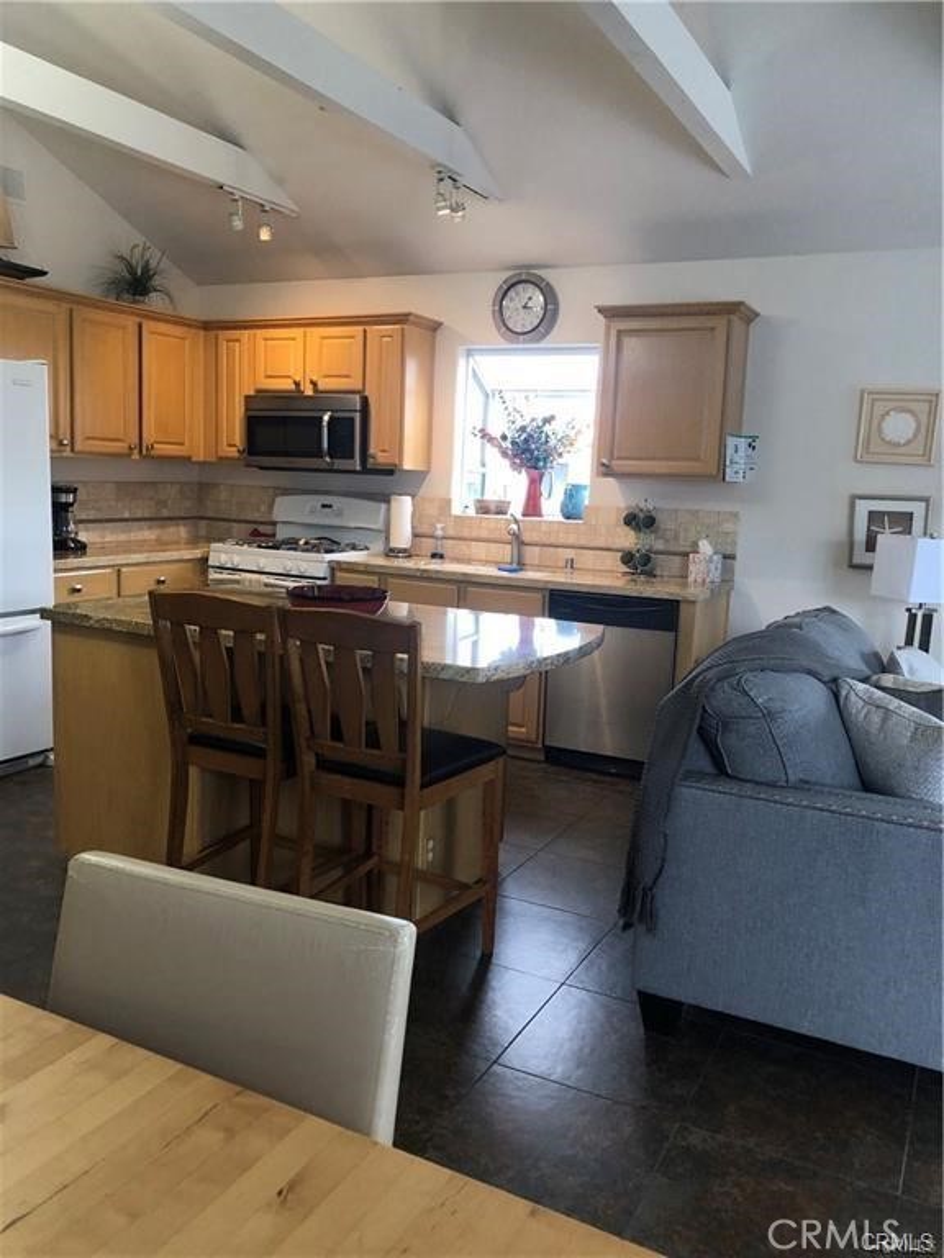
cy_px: 629
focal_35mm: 28
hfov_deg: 49.7
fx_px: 1018
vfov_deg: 63.4
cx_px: 472
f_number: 1.8
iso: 32
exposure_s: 1/30
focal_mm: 3.99
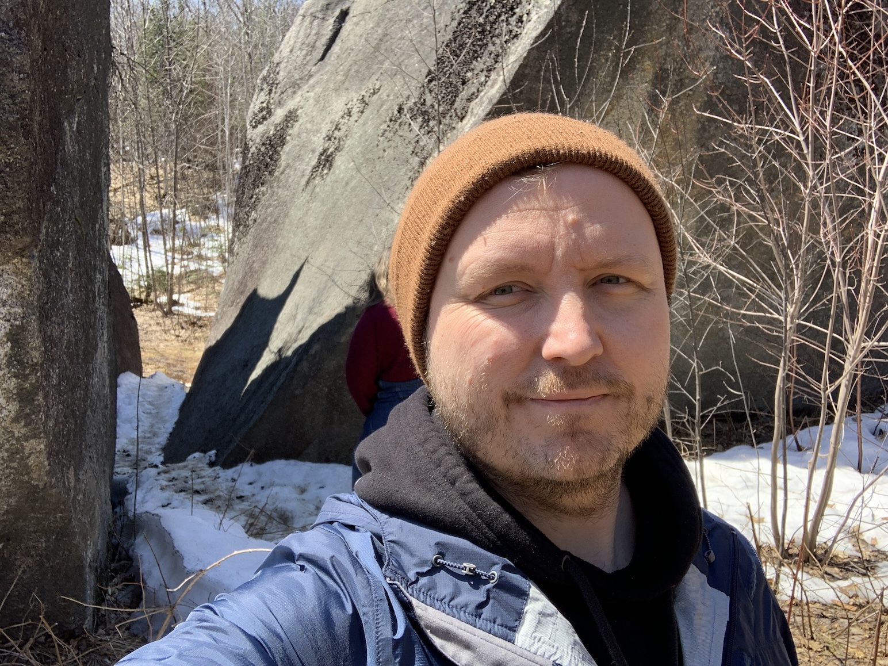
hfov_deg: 56.8
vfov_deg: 44.2
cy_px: 333
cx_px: 444
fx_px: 821
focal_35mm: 32
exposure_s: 1/537
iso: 16
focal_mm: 2.87
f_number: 2.2
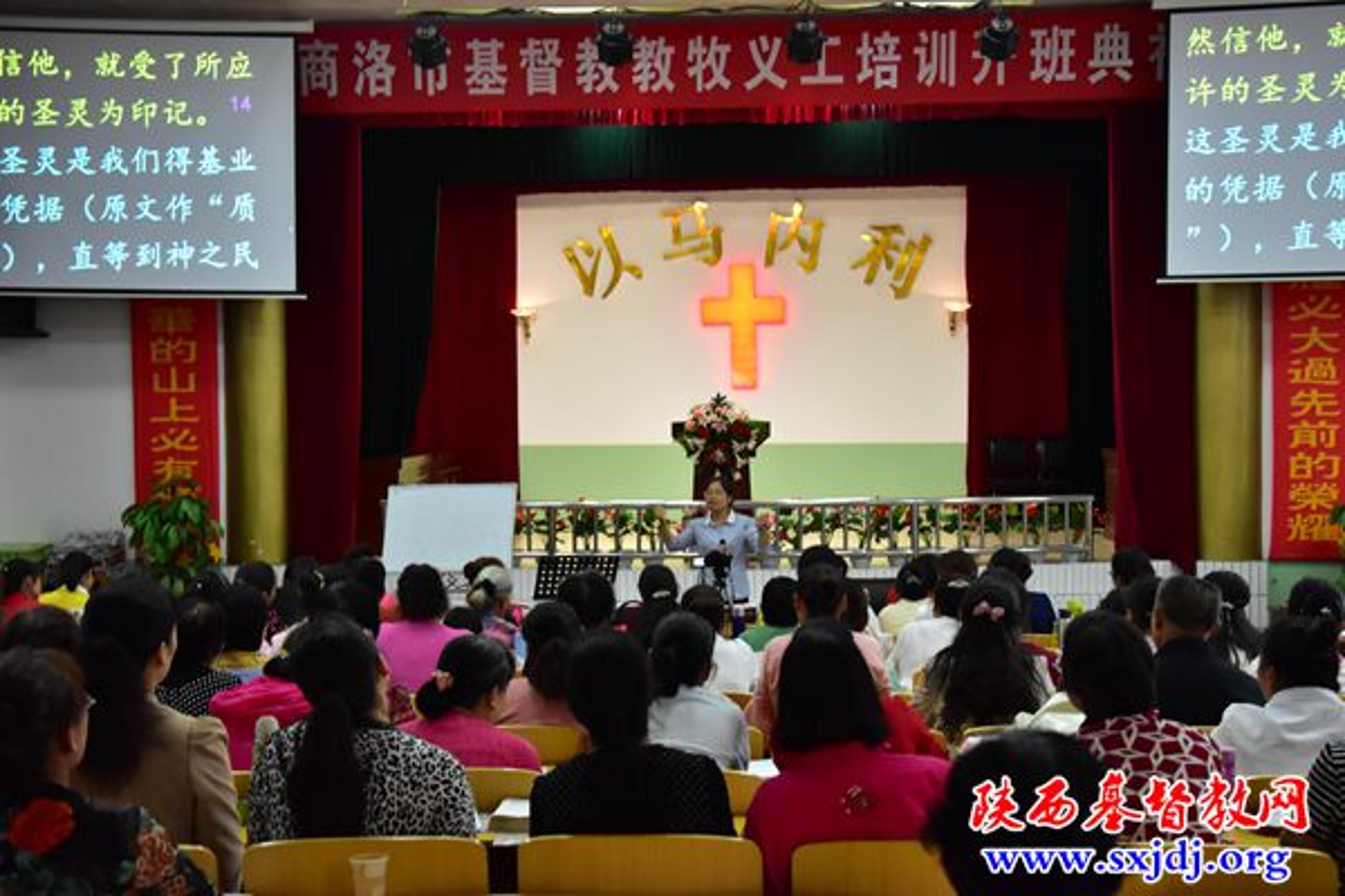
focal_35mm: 51
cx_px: 672
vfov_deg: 26.5
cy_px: 448
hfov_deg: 38.9
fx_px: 1905
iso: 2500
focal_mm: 34
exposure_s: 1/60
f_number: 5.6
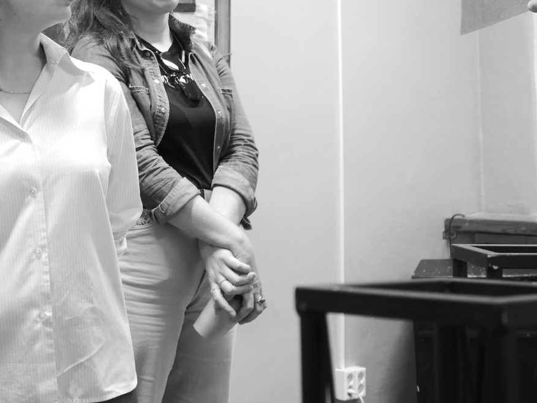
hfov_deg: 25.7
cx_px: 90
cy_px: 36
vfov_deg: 19.5
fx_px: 1148
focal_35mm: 74
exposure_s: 1/60
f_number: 1.8
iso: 640
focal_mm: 17
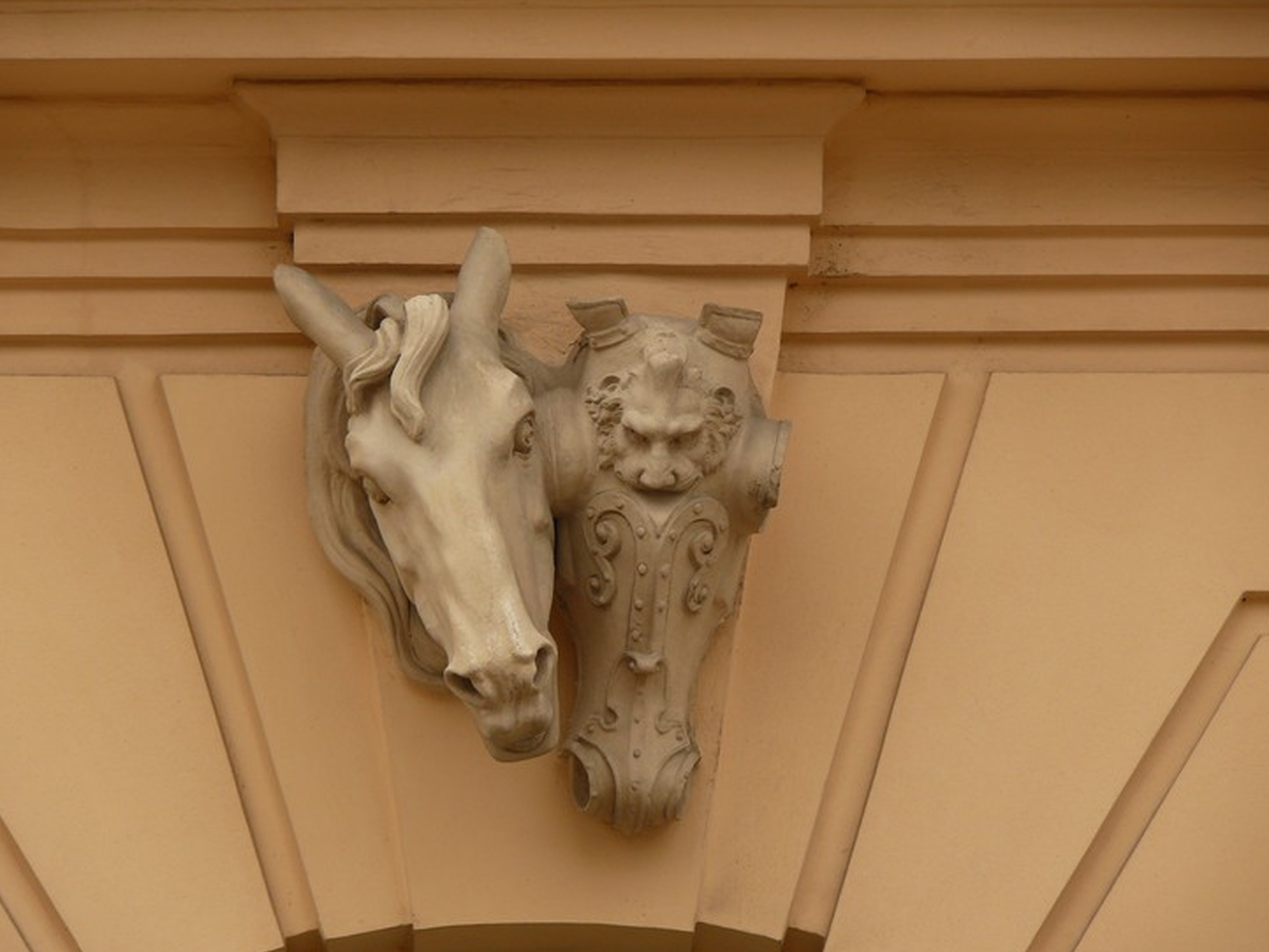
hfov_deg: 8.4
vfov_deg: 6.3
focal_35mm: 236
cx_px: 618
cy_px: 477
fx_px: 8653
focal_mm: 48
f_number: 4
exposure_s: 1/125
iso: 100
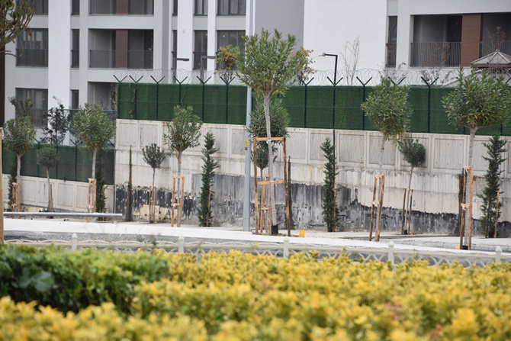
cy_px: 170
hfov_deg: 9.8
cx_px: 256
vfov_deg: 6.5
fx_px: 2981
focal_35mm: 210
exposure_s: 1/800
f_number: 7.1
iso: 800
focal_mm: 140
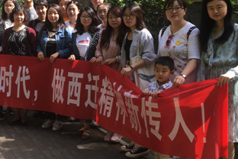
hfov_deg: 32.9
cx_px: 28
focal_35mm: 58
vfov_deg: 23.2
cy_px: 45
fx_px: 383
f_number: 2.2
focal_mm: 4.15
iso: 25
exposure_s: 1/231
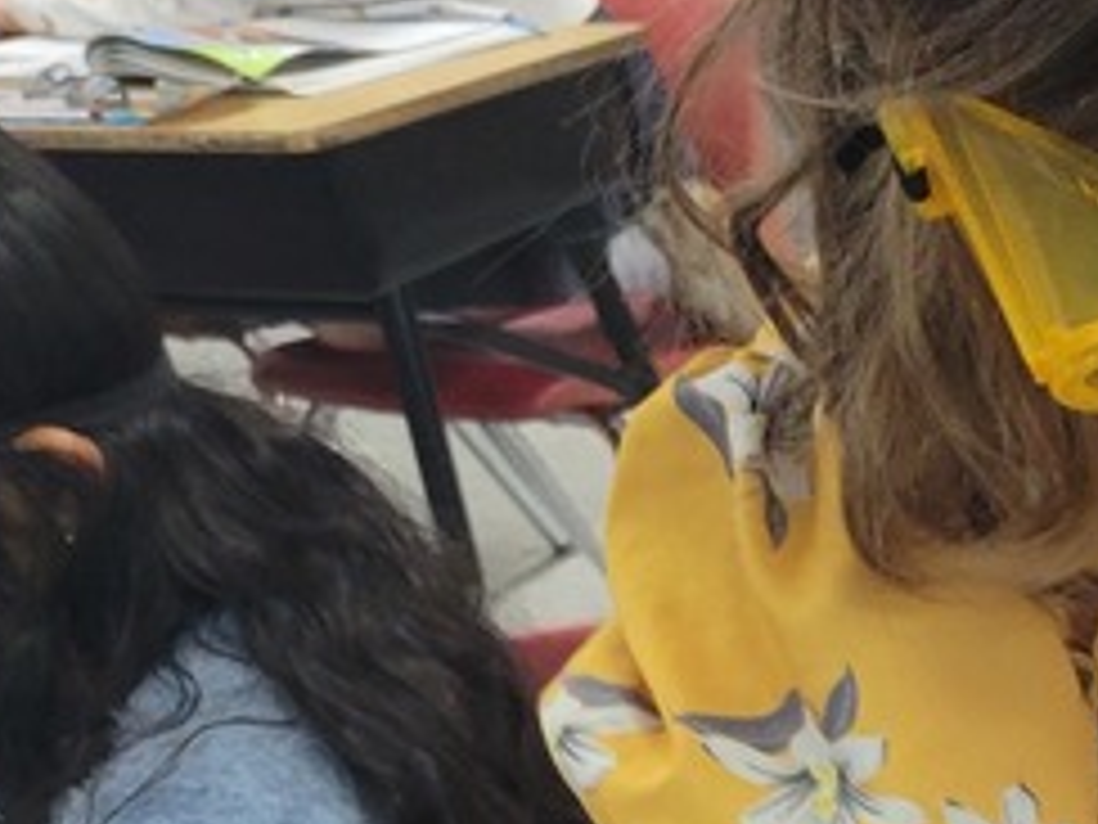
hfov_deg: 14.9
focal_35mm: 109
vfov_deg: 12.9
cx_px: 2164
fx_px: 3457
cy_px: 1216
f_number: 1.8
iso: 250
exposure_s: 1/120
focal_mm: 5.4
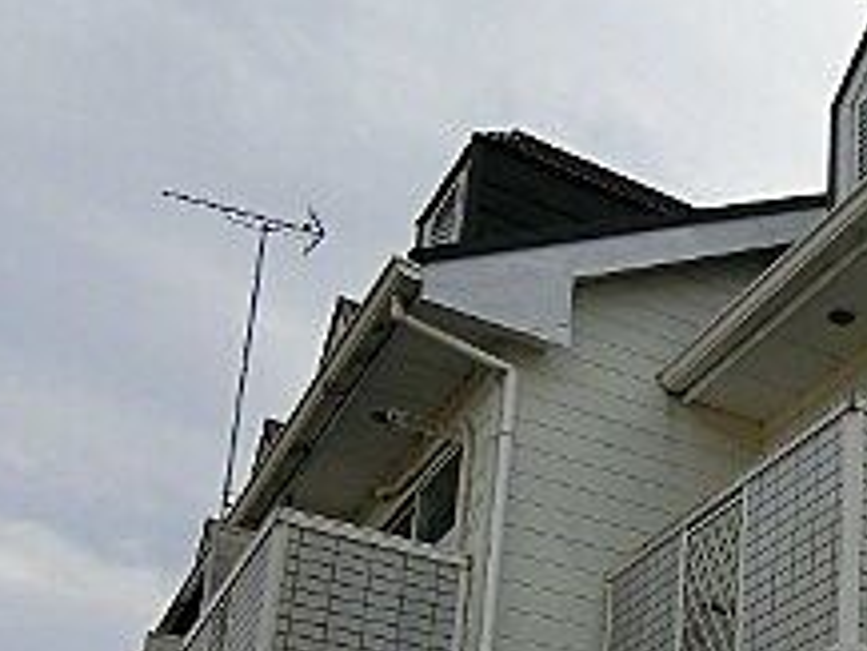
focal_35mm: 56
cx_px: 1047
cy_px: 791
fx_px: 1403
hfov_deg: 29.4
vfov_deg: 23.7
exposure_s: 1/160
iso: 80
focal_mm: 4.06
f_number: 6.9
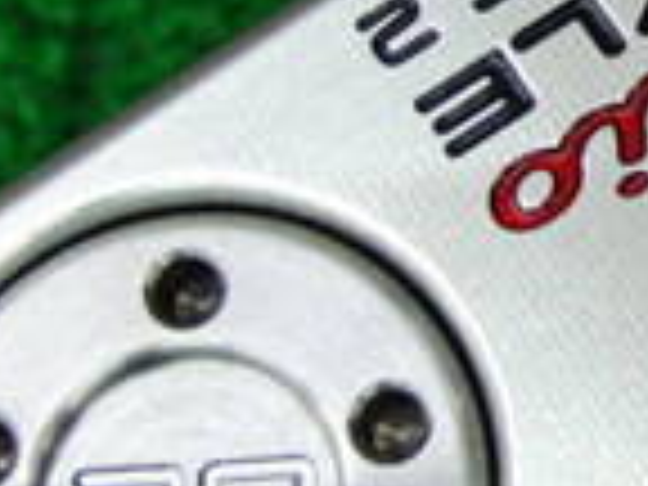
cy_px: -9
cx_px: 1026
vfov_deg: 8.9
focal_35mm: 165
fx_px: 3089
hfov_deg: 11.4
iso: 400
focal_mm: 6.42
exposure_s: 1/60
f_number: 3.6
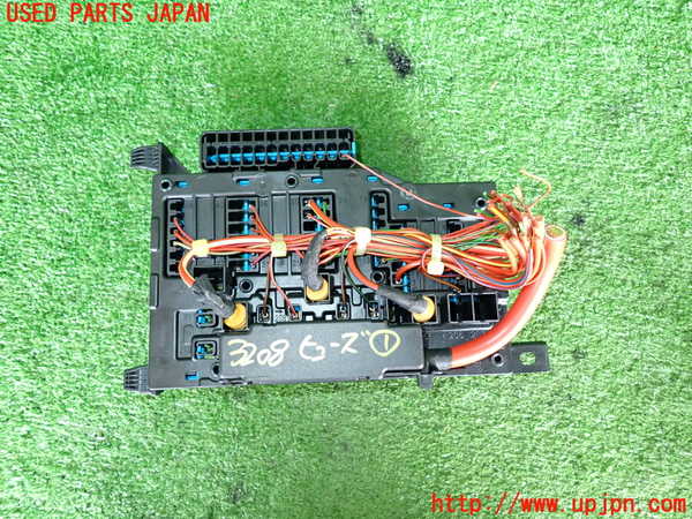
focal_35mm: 25
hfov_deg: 69.4
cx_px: 346
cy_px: 260
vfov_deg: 54.9
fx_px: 500
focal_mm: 4.5
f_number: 2
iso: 250
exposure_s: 1/30
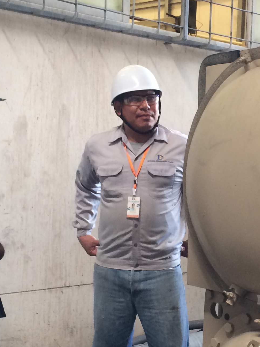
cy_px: 199
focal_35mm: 73
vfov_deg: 26.7
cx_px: 217
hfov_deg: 19.9
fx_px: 731
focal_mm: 4.15
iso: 64
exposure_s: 1/33
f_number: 2.2
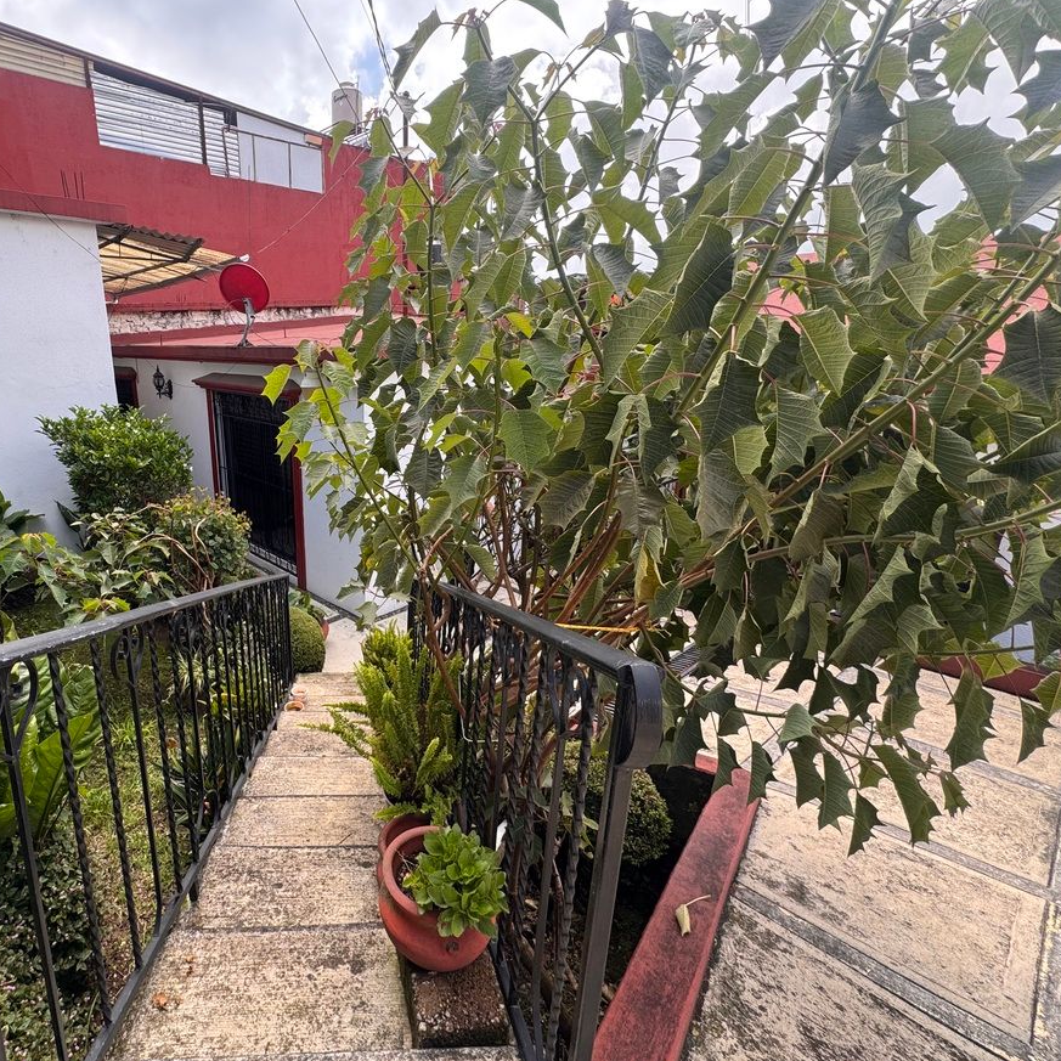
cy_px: 517
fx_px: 590
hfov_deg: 81.6
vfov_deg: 84.0
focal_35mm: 17
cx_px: 368
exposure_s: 1/285
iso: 40
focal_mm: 2.22
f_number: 2.2
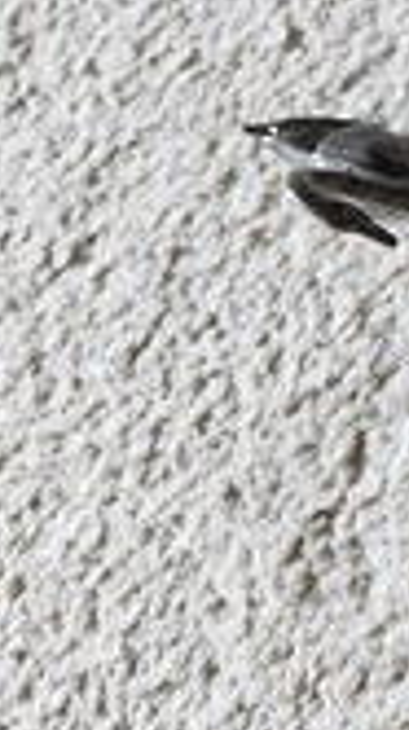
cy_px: 42
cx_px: 860
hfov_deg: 13.8
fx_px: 1392
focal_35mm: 72
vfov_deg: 28.0
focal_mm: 5
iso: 640
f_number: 1.8
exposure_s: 1/100
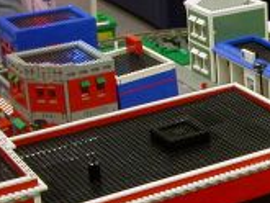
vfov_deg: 13.2
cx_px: 399
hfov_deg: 16.1
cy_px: 166
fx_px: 874
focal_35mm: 112
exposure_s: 1/13
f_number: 2.7
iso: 100
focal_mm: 5.6
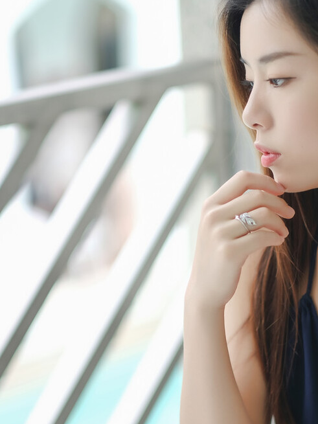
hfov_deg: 10.0
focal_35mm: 148
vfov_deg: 13.3
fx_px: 1813
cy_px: 250
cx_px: 197
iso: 200
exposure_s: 1/2400
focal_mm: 56
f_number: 1.2
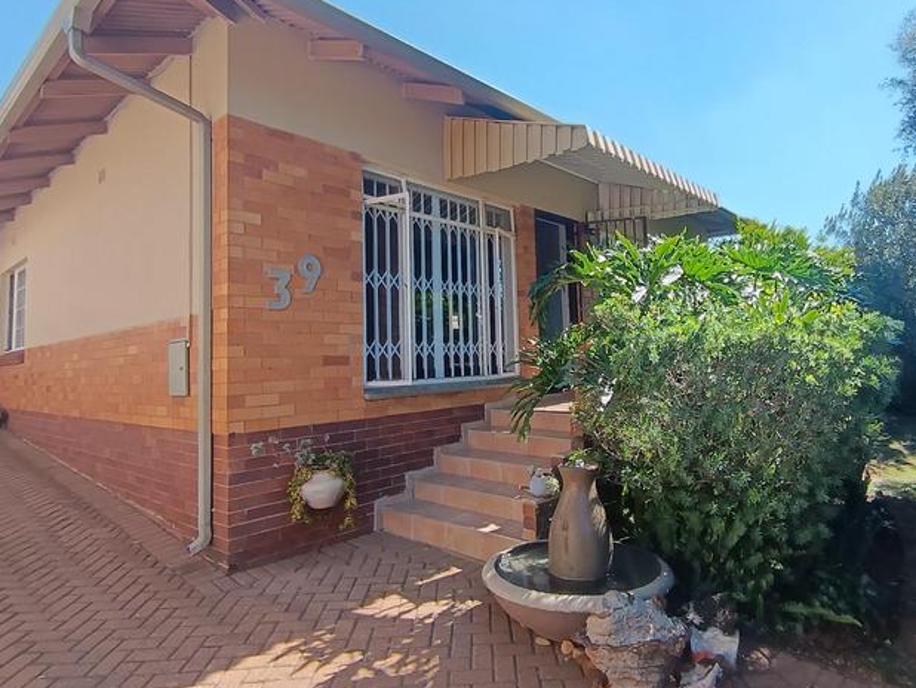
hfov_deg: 75.8
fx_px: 582
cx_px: 534
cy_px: 308
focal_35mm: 22
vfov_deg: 61.0
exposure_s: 1/345
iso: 100
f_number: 2.2
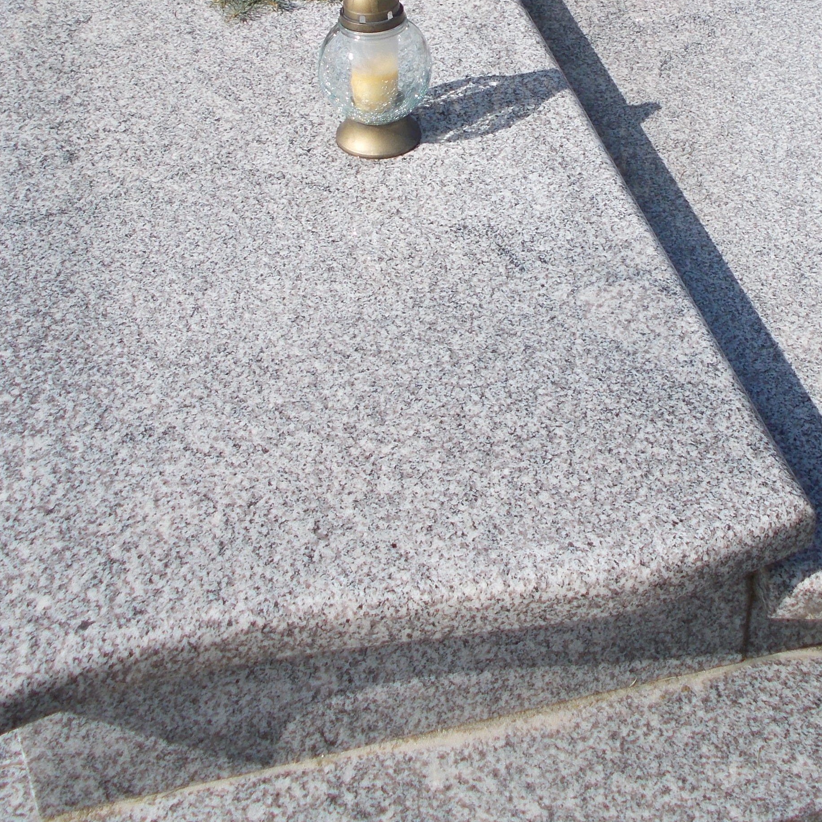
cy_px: 104
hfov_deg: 29.4
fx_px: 1558
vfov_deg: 28.6
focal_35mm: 58
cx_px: 525
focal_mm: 4.6
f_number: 8
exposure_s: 1/160
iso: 80
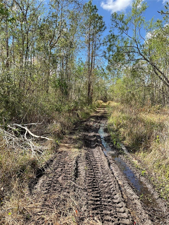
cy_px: 112
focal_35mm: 29
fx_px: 189
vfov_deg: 61.7
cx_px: 84
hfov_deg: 48.2
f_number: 1.8
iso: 16
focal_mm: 3
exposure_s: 1/709
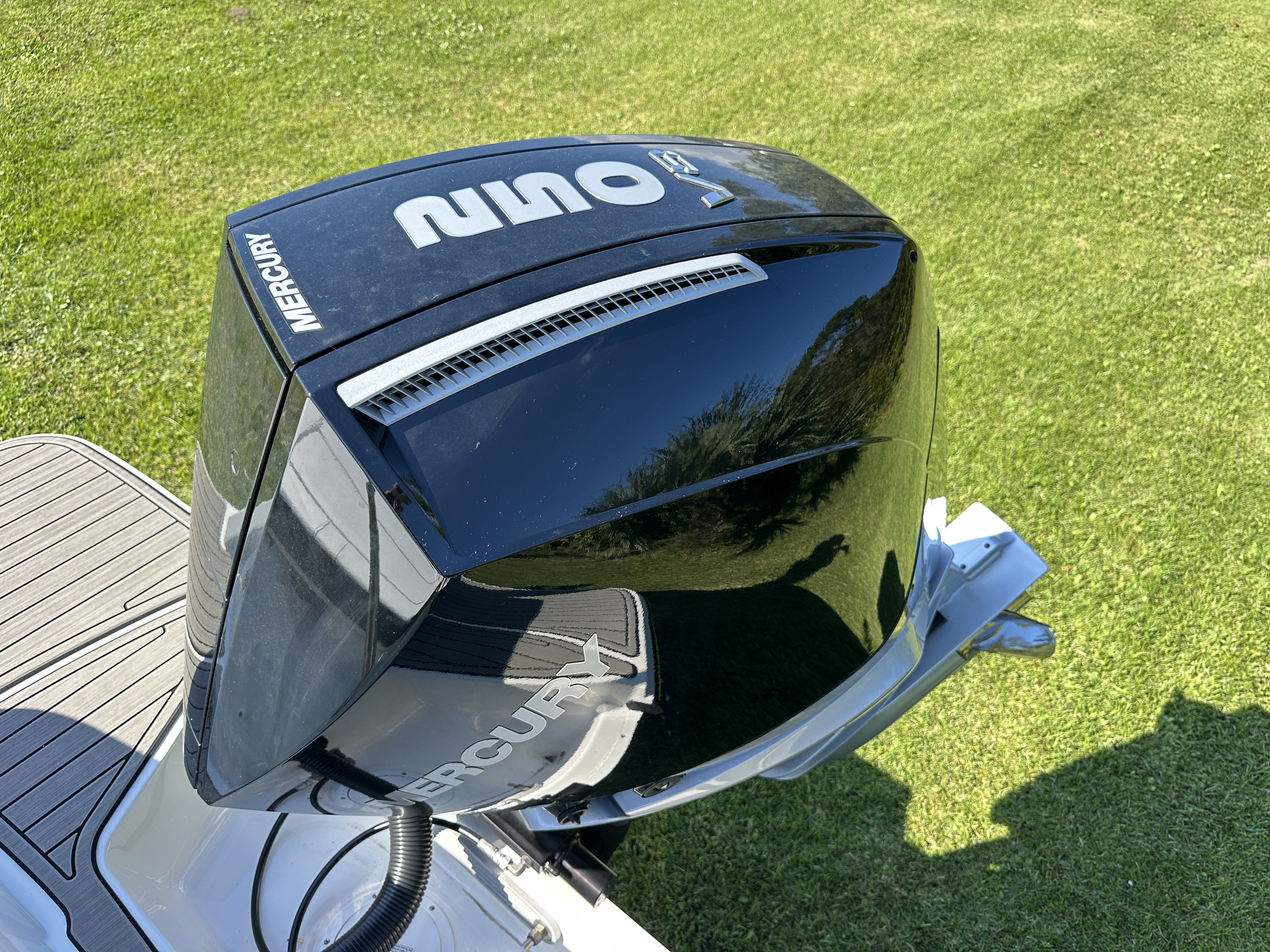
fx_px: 881
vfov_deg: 56.8
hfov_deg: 71.6
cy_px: 476
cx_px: 635
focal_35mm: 24
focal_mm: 6.86
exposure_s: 1/745
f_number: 1.78
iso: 80
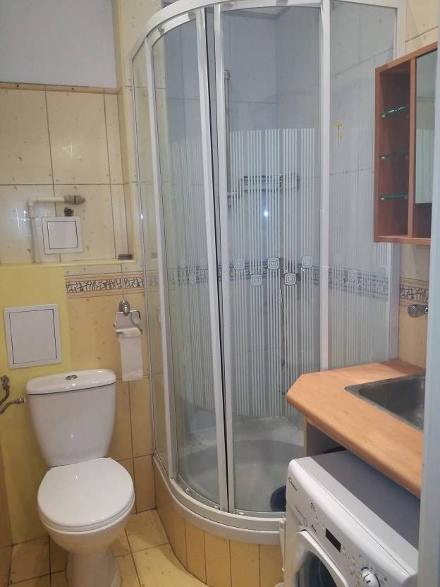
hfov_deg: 51.4
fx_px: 458
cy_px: 294
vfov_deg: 65.3
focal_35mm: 27
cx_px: 220
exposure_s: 1/33.3
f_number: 2
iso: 320
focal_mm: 3.79
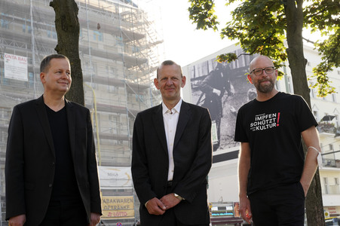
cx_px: 170
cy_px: 113
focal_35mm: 60
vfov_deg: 22.6
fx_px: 566
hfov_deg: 33.4
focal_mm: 60
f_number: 10
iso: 640
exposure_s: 1/250
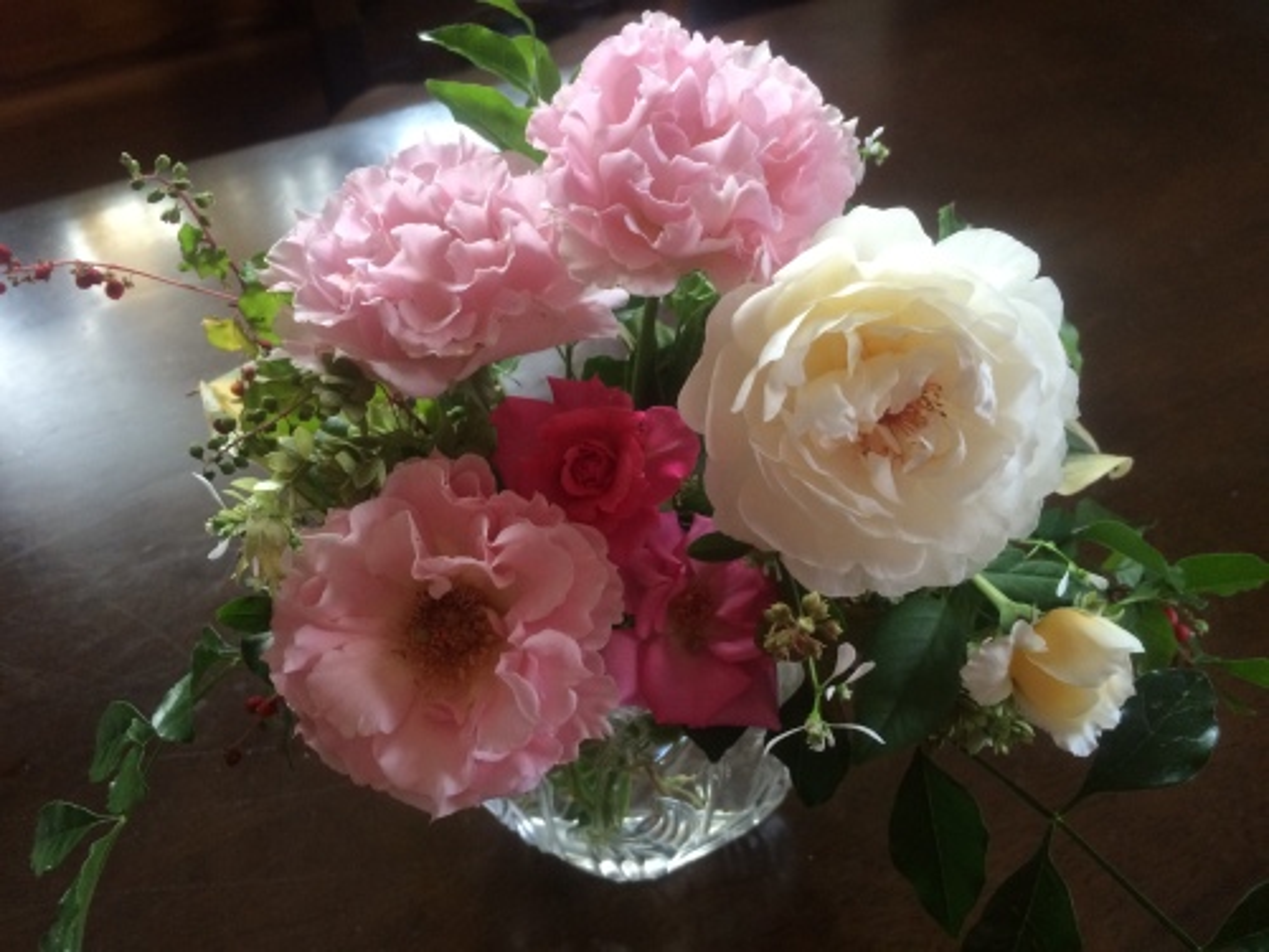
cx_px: 634
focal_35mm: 29
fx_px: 1063
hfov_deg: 61.7
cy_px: 476
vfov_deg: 48.2
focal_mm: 4.15
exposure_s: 1/30
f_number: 2.2
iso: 160
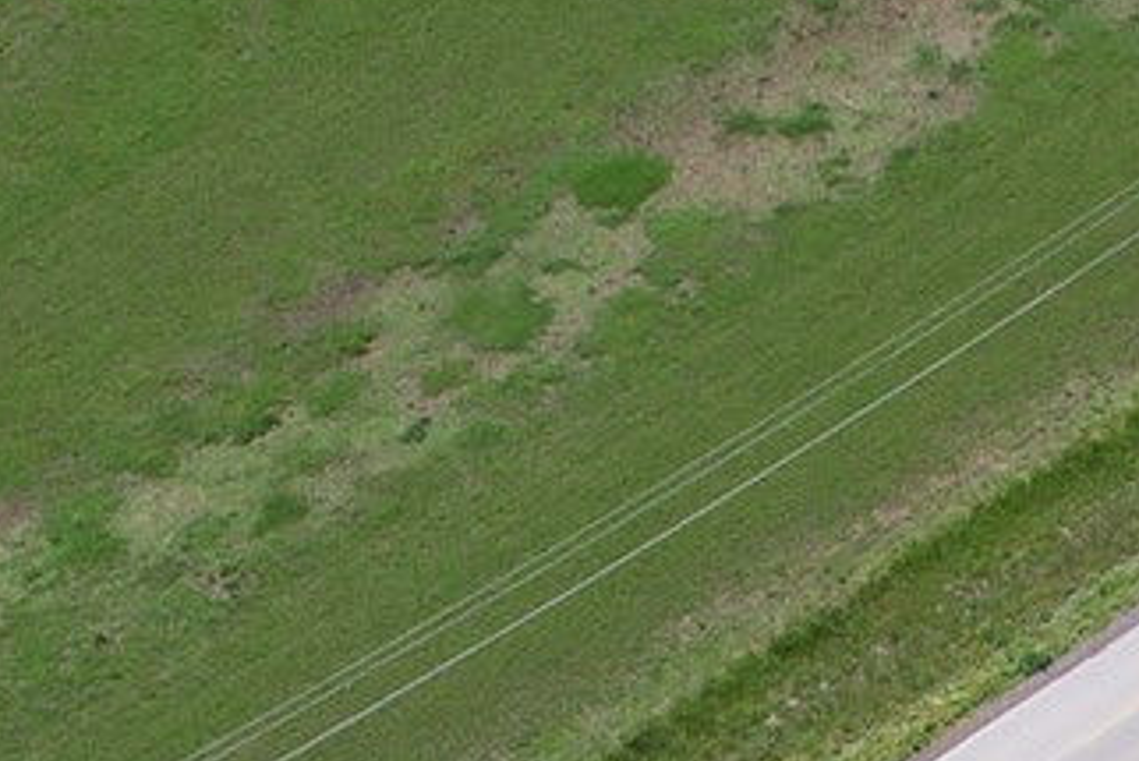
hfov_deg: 14.2
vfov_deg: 8.2
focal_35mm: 139
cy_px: 2377
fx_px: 4400
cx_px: 1464
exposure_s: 1/2500
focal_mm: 8.38
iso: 160
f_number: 2.8
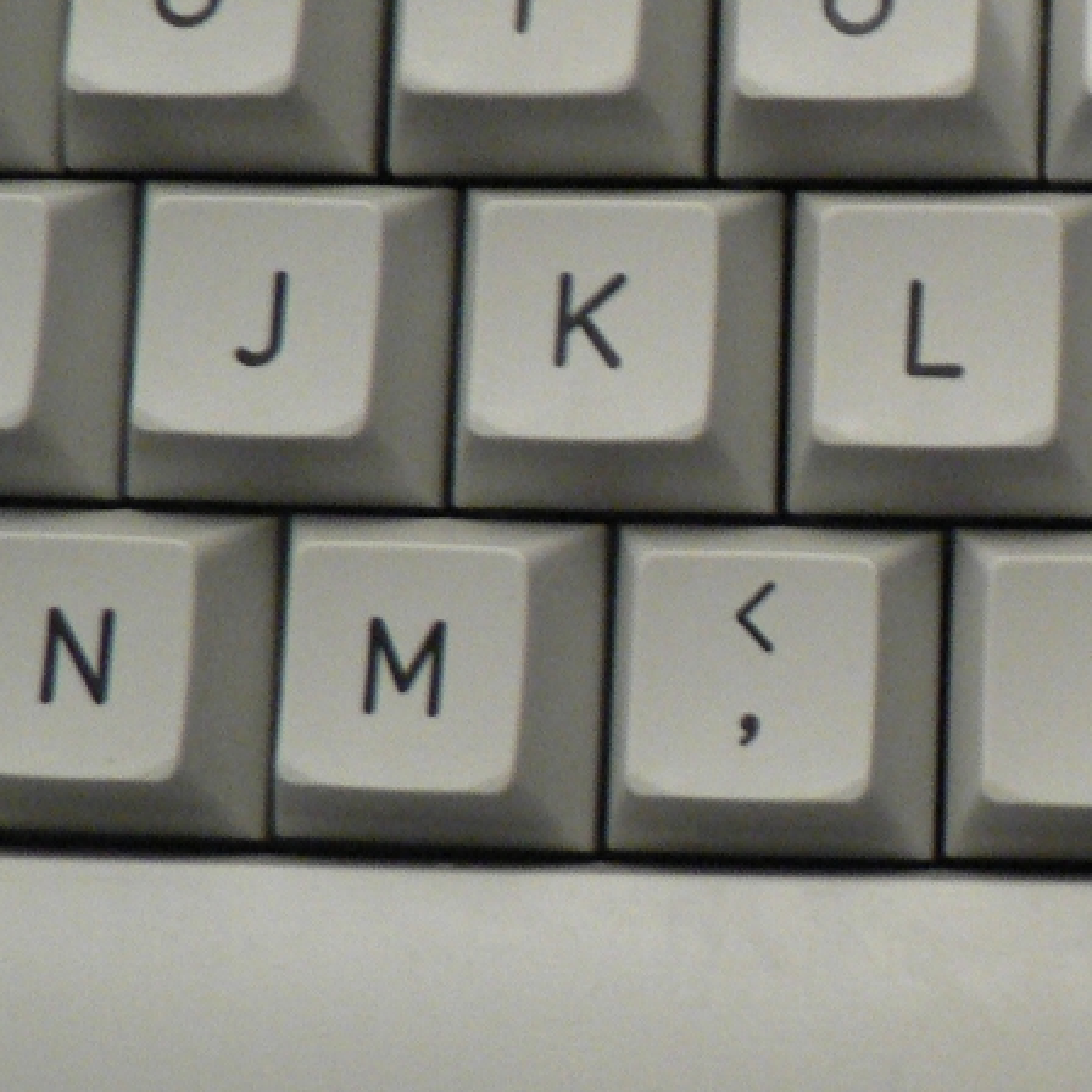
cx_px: 1341
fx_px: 3248
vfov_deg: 19.0
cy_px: 275
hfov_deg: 18.1
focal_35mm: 91
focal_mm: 6
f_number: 2.8
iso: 200
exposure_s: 1/4
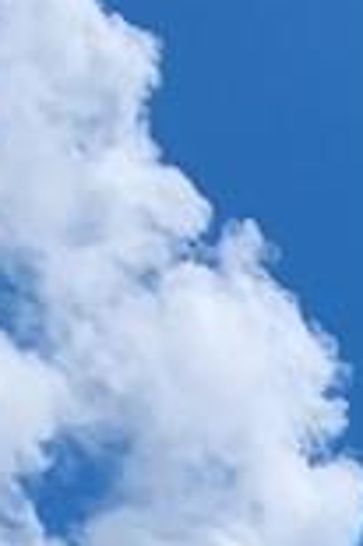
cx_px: 1477
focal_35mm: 140
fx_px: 2122
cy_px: 1656
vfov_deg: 10.4
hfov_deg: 7.1
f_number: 2.2
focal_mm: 2.2
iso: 50
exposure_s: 1/4142
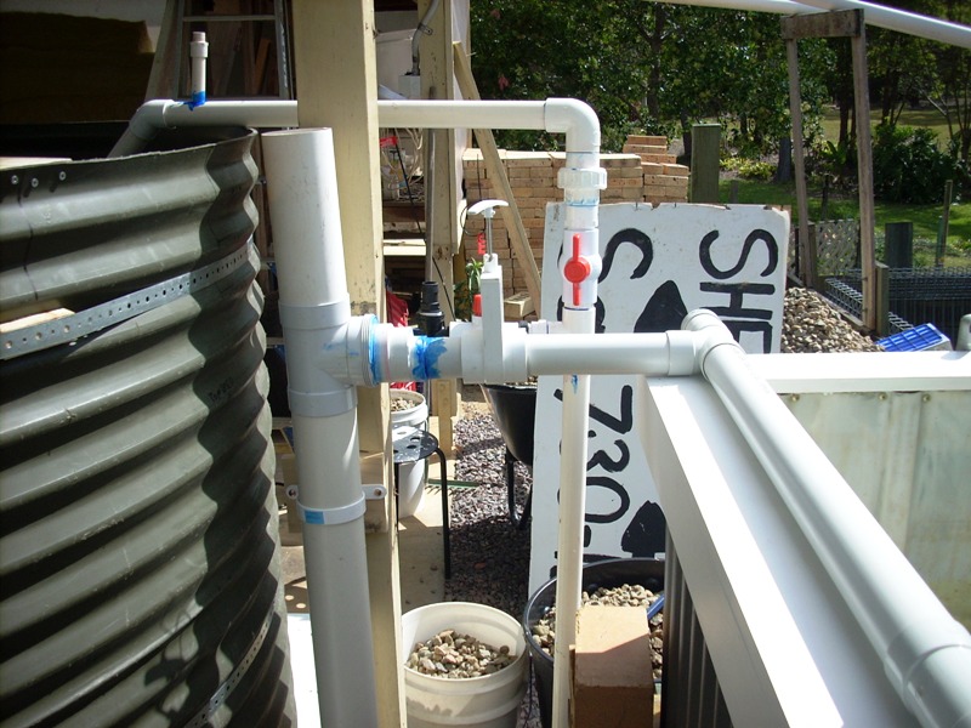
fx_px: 1038
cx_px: 486
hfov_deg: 50.1
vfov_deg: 38.7
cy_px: 364
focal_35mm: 37
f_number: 5.6
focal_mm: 6.2
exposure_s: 1/273
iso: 64
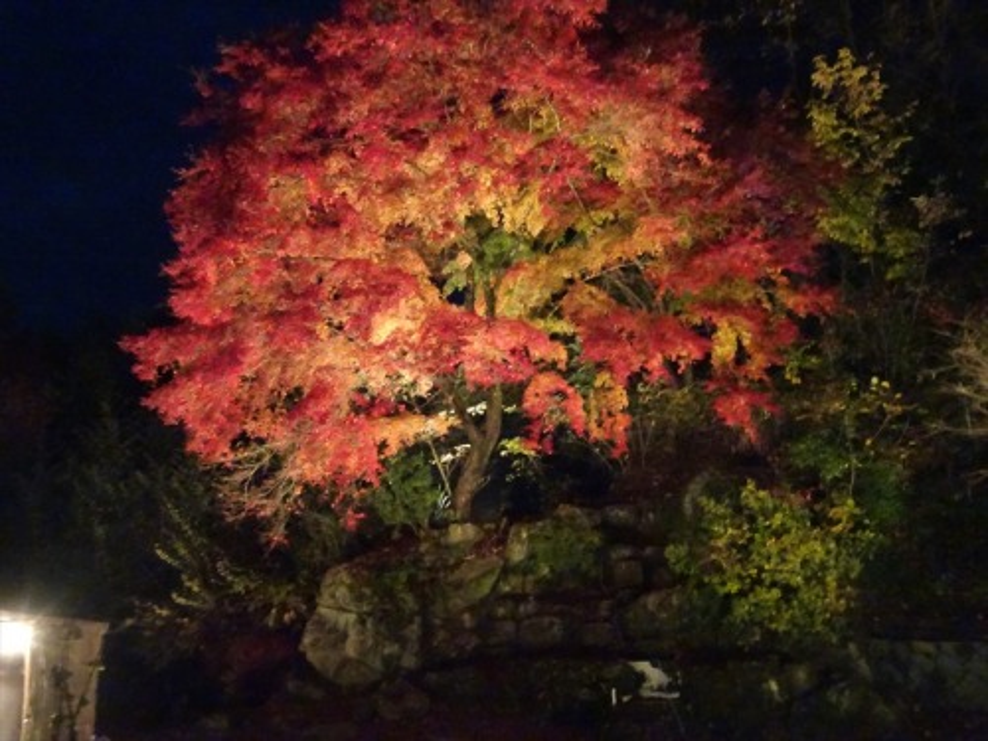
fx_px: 828
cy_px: 370
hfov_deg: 61.7
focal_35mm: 29
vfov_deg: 48.2
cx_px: 494
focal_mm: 4.92
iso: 3200
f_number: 3.5
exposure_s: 1/10
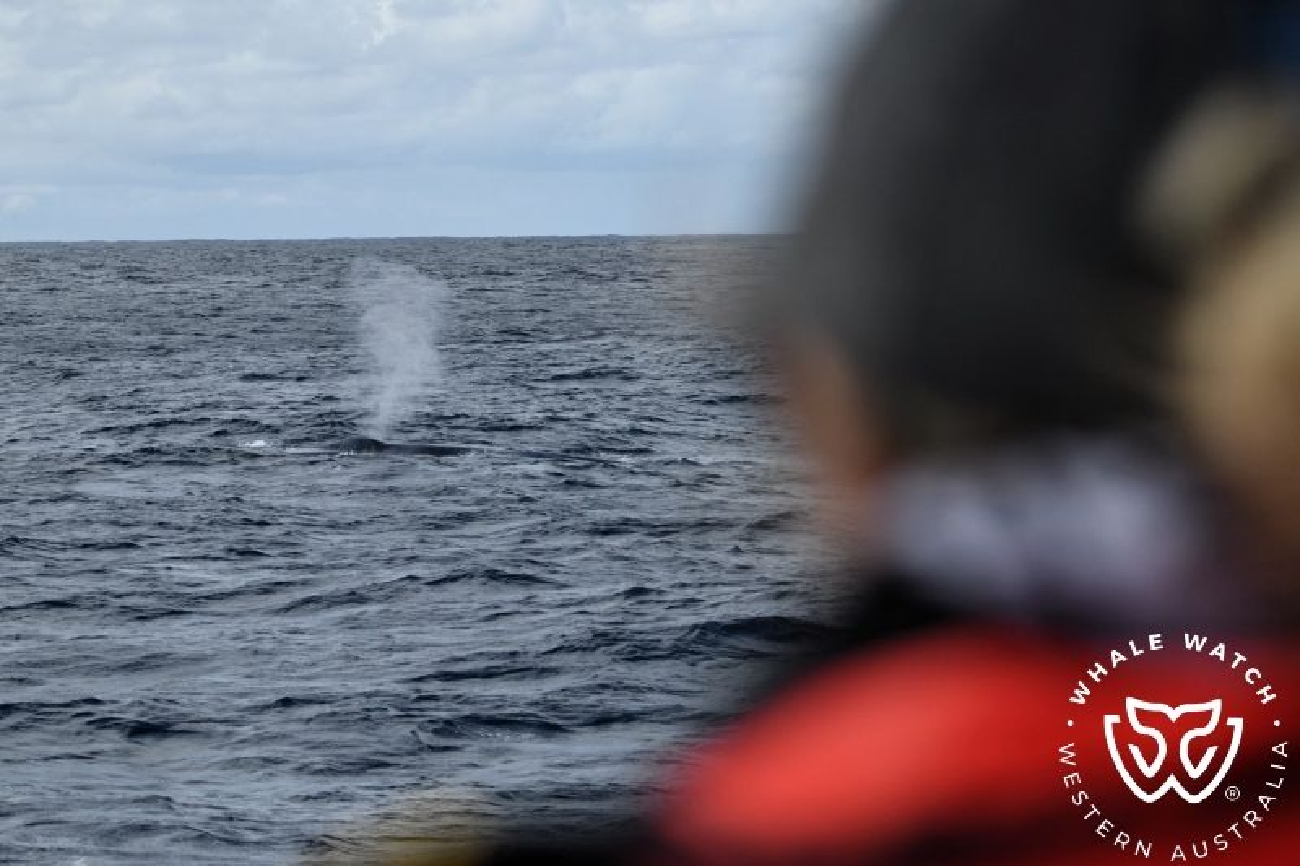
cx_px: 650
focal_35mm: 112
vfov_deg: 12.2
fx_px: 4043
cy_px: 433
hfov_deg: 18.3
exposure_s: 1/8000
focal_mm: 112
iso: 640
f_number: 5
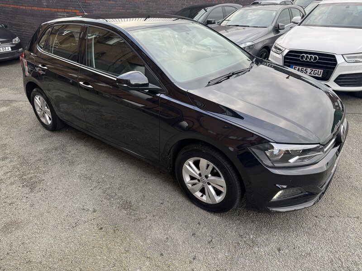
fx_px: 251
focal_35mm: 24
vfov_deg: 56.8
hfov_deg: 71.6
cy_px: 136
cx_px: 181
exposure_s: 1/121
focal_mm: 6.76
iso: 64
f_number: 1.78
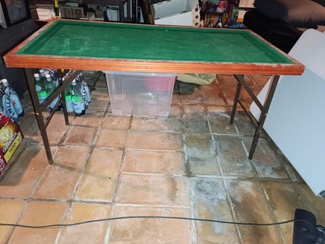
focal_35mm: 23
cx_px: 162
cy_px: 122
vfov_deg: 59.0
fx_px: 216
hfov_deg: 73.9
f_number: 1.6
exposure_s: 1/25
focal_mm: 6.14
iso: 8000
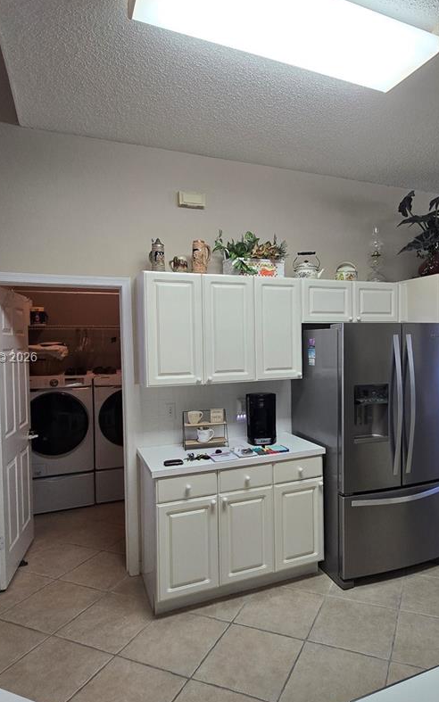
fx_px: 402
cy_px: 359
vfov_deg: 82.3
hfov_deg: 56.6
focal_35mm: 21
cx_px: 274
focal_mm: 2.2
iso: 100
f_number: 2.2
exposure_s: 1/60
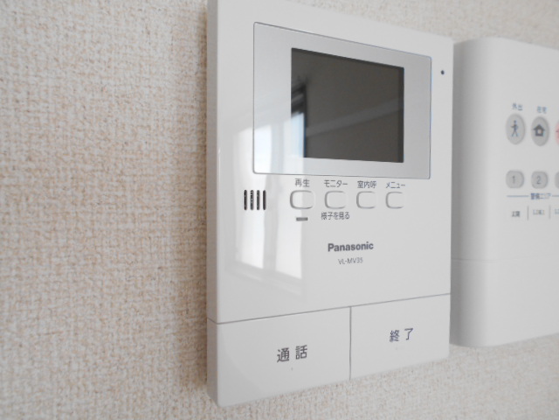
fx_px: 420
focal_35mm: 26
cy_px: 210
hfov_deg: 67.3
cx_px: 280
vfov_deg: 53.1
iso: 250
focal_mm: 4.6
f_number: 3.2
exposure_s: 1/30
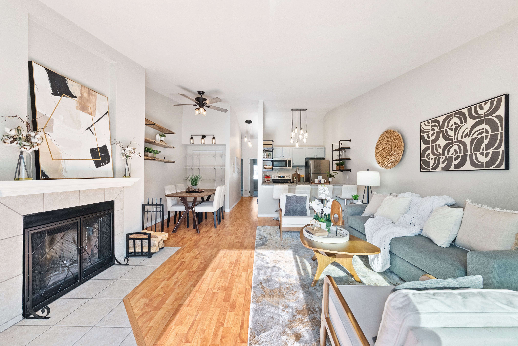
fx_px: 187
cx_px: 259
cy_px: 173
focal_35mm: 13
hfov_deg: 108.3
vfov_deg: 85.5
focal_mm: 13
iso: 800
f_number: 10
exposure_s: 1/25
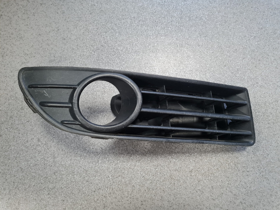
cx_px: 140
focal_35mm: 26
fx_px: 210
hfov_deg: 67.3
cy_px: 105
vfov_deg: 53.1
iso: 250
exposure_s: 1/50
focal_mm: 5.4
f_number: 1.8
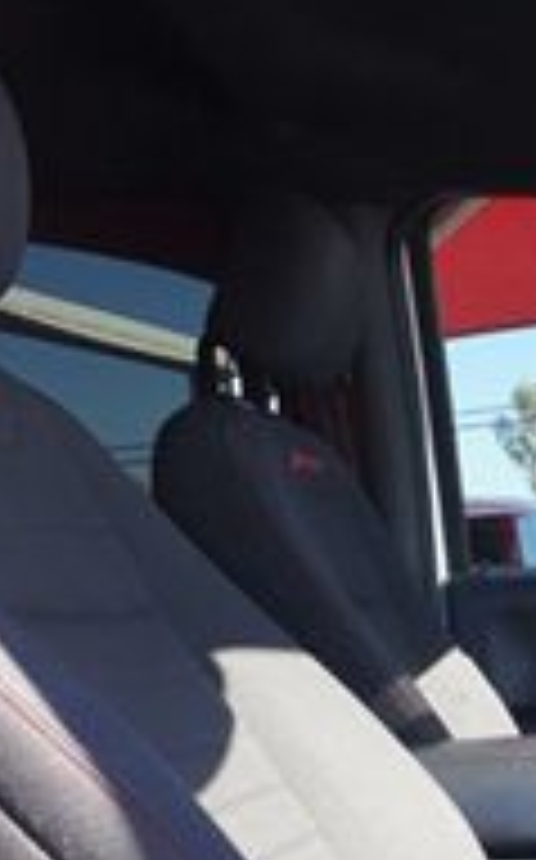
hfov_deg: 14.7
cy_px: 756
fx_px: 1921
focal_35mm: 82
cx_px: 820
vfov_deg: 24.6
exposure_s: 1/80
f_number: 5
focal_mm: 16
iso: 100
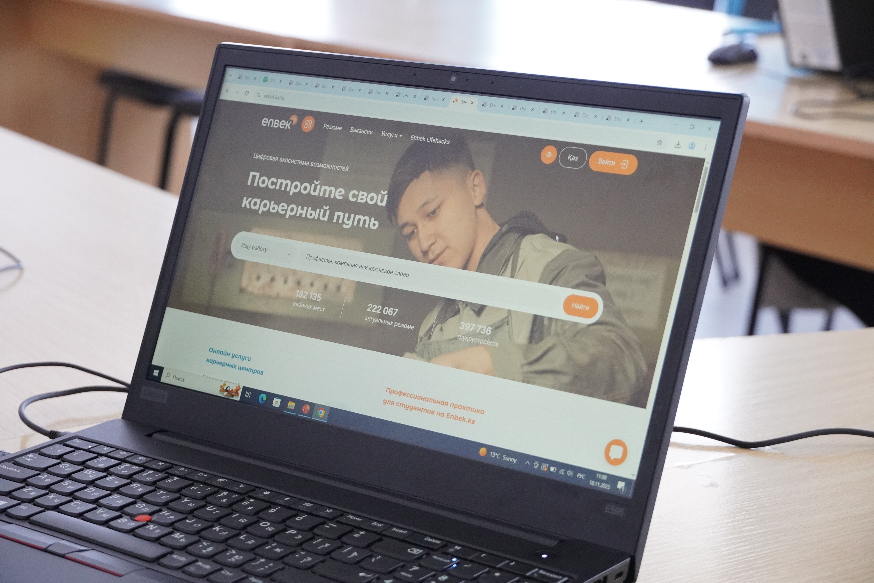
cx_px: 437
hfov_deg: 25.5
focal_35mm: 80
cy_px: 292
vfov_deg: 17.2
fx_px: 1930
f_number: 5
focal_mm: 53
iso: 3200
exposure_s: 1/60
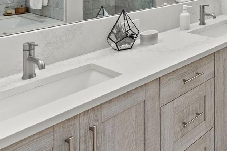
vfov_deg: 27.7
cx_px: 276
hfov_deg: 36.2
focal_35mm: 41
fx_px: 259
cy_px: -40
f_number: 9
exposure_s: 1/6
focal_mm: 16
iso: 640
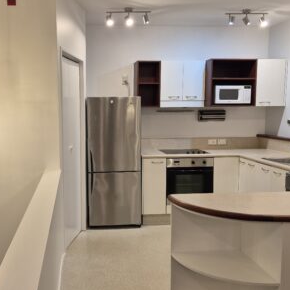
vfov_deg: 57.3
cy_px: 148
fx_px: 265
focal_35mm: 28
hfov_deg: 56.7
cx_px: 112
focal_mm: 5.4
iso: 100
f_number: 1.8
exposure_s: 1/100
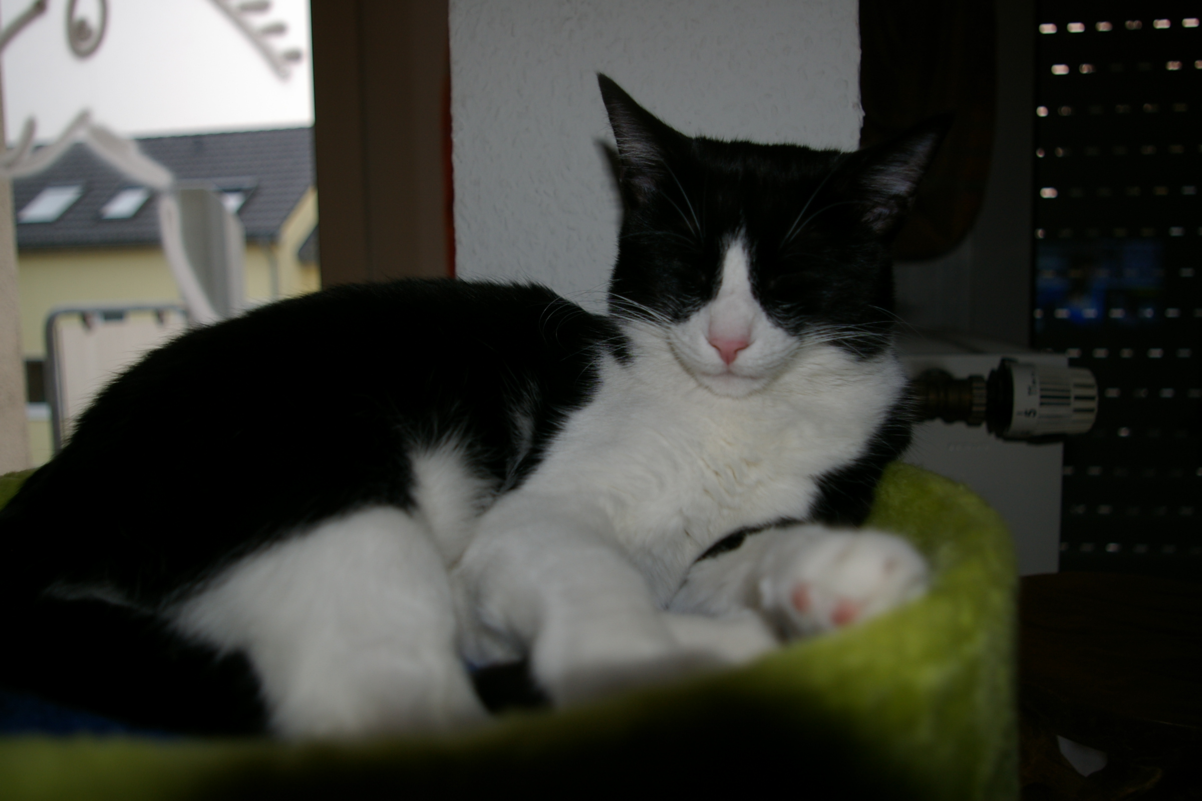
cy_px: 400
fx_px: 901
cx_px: 601
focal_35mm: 27
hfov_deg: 67.4
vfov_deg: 47.9
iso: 200
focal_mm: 18
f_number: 3.5
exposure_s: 1/30
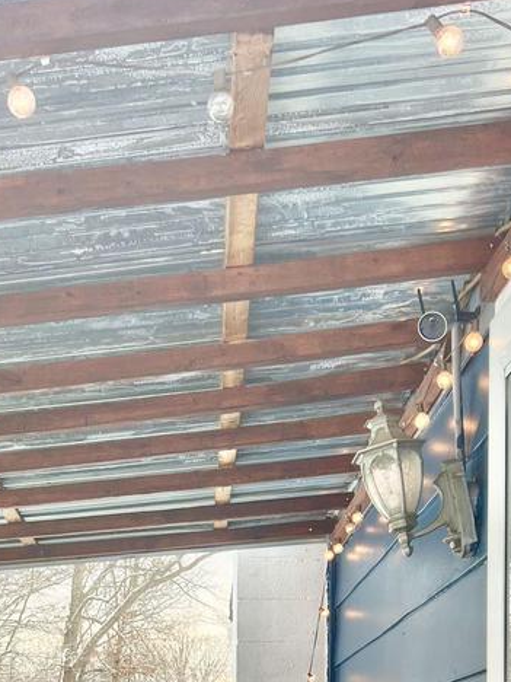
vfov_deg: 29.7
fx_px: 1181
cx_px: 128
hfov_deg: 24.2
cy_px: 701
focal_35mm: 60
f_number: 1.5
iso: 40
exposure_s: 1/249
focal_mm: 5.7
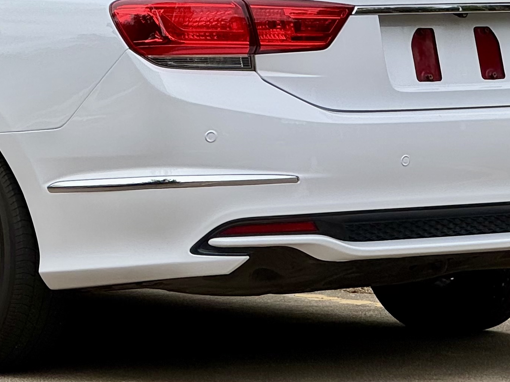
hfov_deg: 8.7
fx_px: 3359
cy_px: -51
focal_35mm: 228
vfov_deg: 6.5
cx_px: 64
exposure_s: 1/995
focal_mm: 9
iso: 25
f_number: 2.8
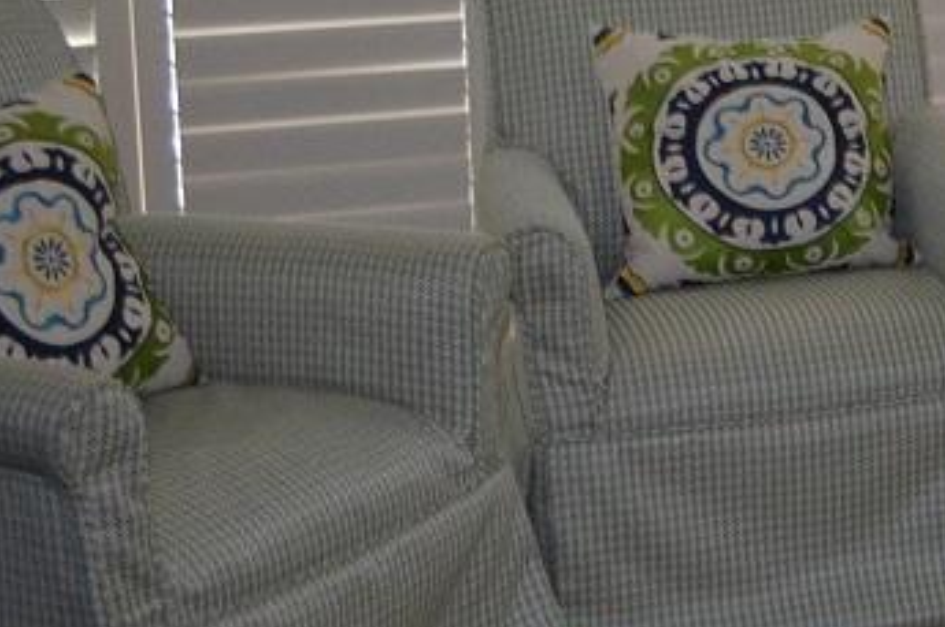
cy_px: -74
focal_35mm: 107
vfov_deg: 12.5
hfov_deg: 16.3
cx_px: 1663
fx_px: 2805
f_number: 3.8
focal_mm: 20
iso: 1250
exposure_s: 1/60
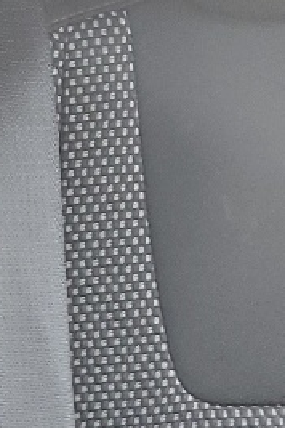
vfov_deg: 12.4
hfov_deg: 7.8
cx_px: -407
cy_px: 513
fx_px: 1924
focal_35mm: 162
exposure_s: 1/120
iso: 65
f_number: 1.5
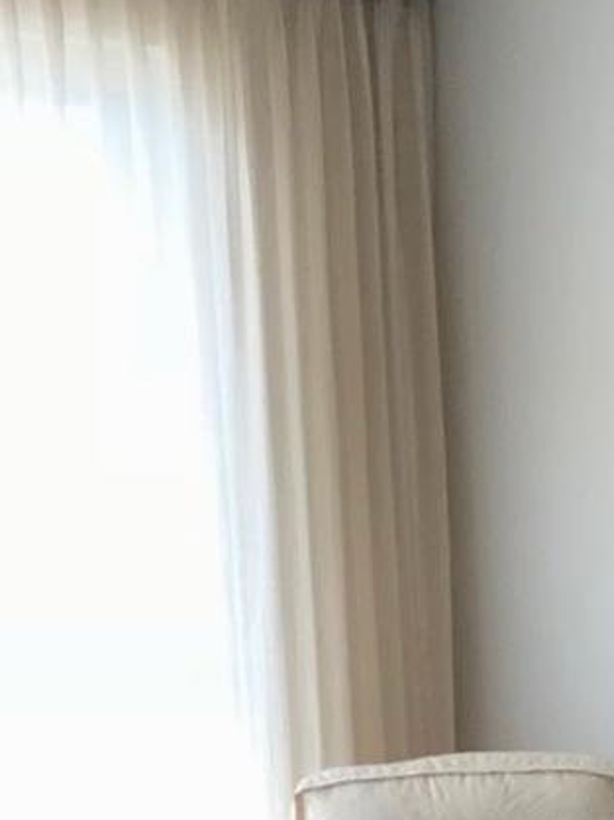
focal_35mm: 134
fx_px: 3172
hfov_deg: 10.8
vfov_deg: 14.1
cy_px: 1095
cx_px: 777
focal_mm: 3.99
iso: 25
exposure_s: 1/120
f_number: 1.8
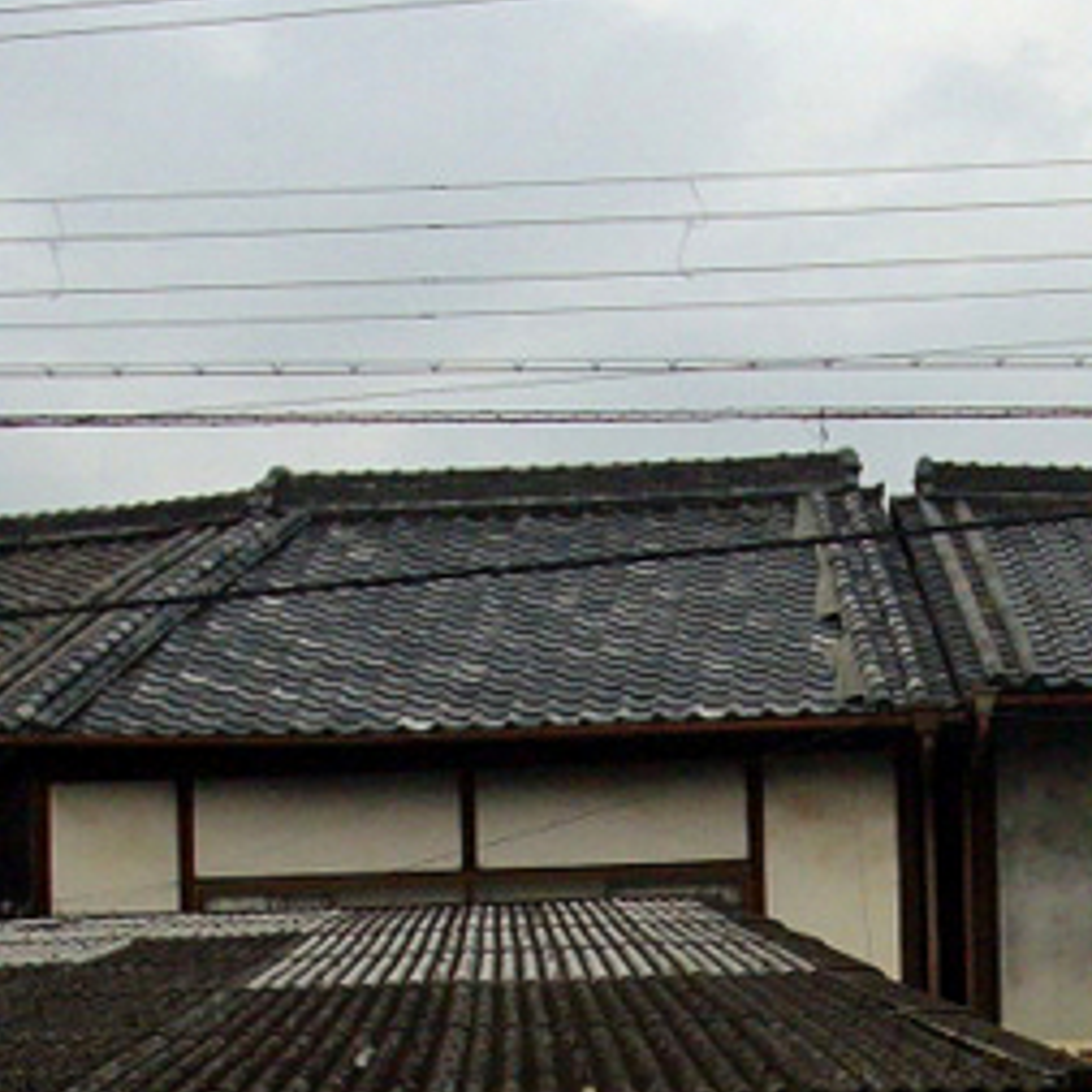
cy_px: 1286
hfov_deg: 15.7
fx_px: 3926
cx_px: 971
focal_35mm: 110
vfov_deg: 15.3
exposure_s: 1/125
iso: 153
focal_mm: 6.2
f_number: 2.8
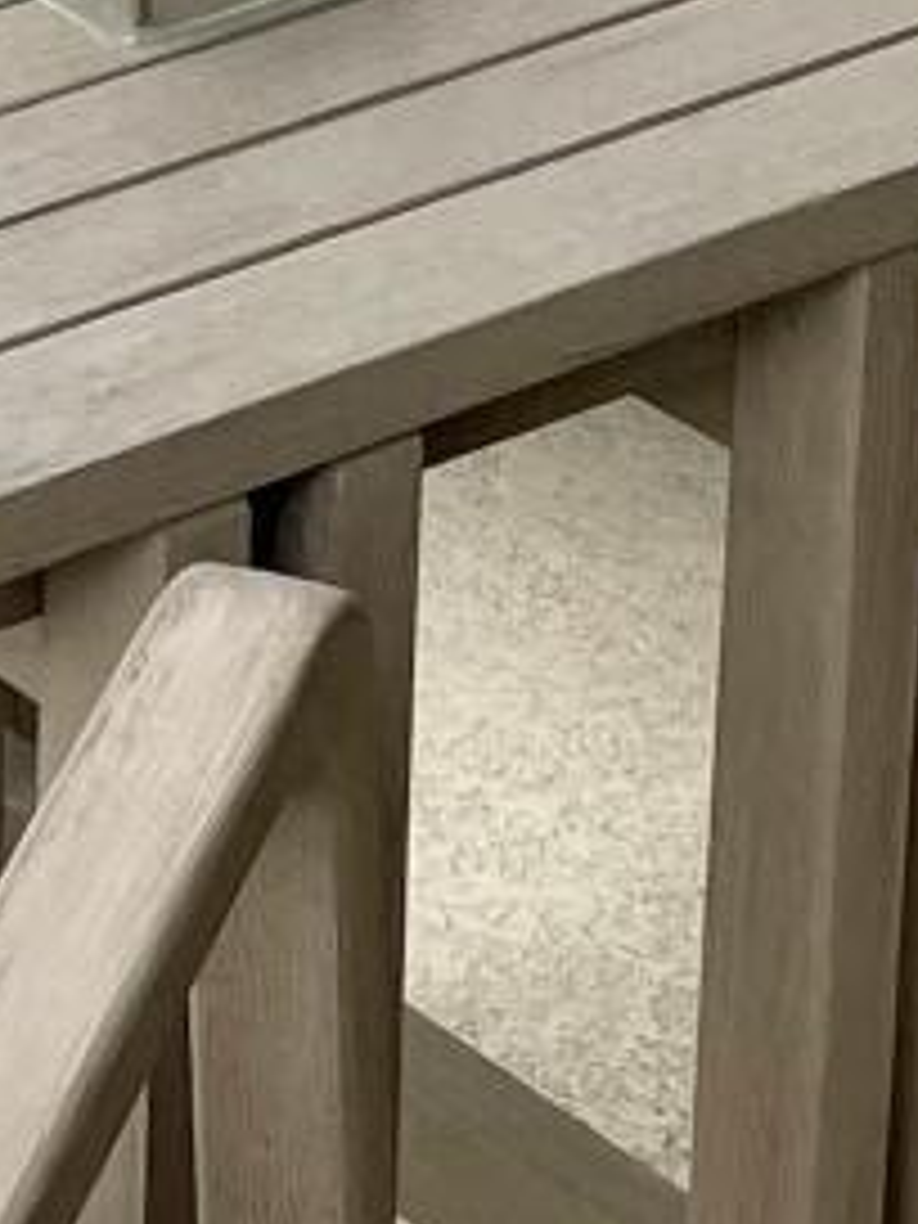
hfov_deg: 7.7
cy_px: -886
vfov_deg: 9.9
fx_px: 6754
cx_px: -32
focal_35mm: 191
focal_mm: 4.2
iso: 32
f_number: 1.6
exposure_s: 1/910
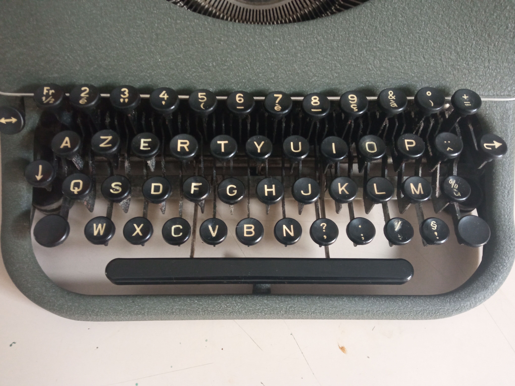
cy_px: 193
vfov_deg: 51.4
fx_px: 402
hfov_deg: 65.3
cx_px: 258
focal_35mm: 27
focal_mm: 3.79
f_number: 2.2
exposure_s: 1/20
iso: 1002
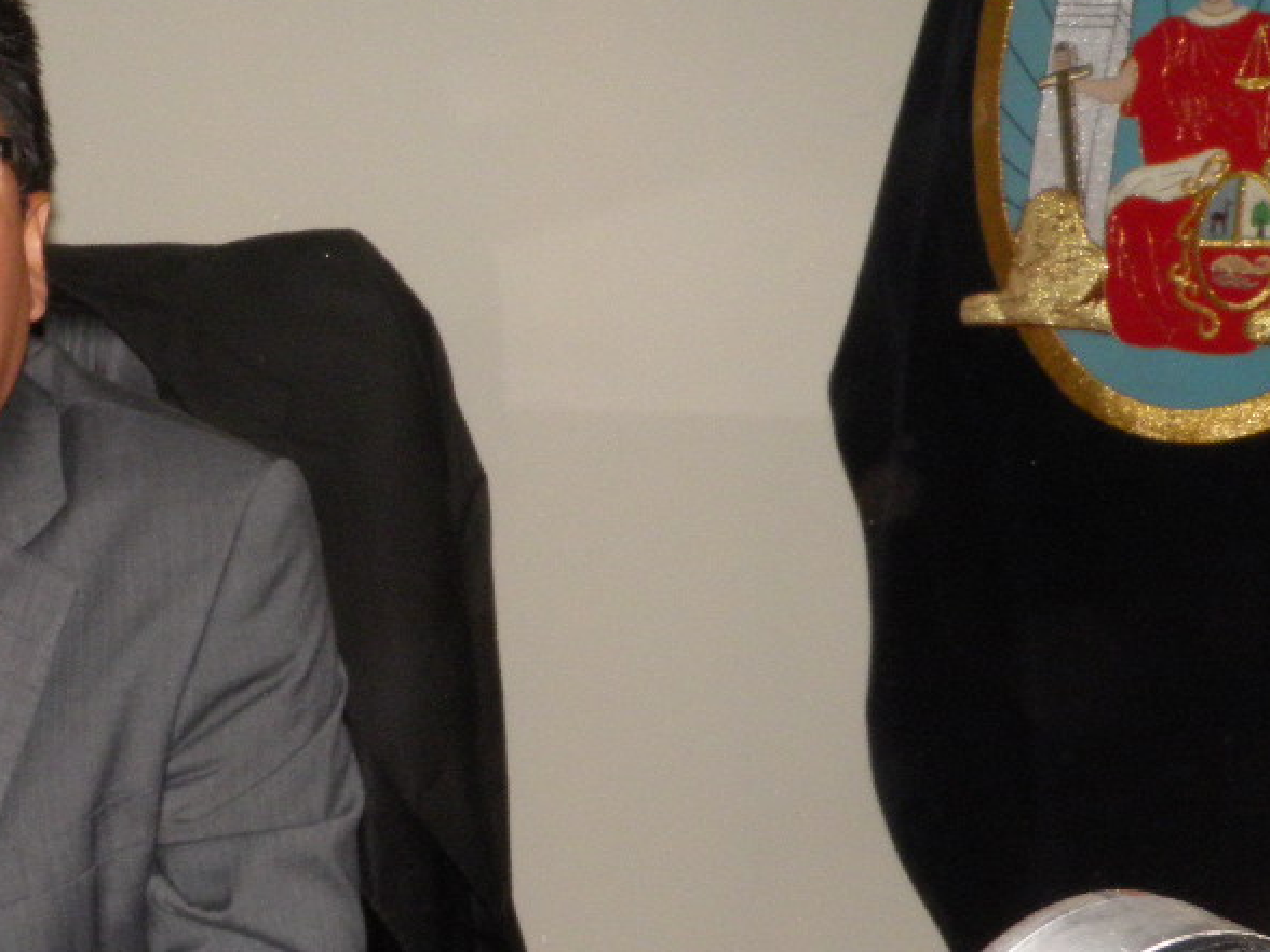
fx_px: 2238
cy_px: 710
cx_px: 50
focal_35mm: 61
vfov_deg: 23.8
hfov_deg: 29.9
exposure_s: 1/30
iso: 200
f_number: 8
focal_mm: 4.9
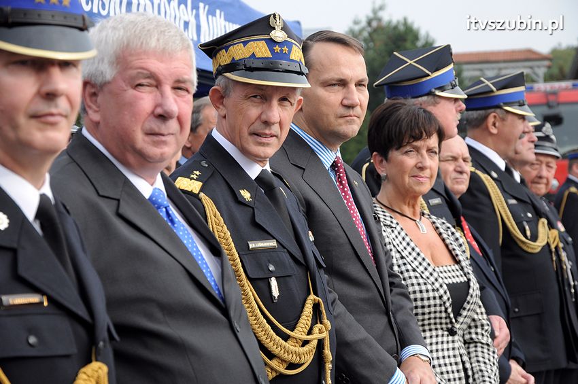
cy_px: 192
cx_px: 289
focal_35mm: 112
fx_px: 1804
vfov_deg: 12.2
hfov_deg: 18.2
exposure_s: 1/640
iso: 500
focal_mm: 75
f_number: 6.3
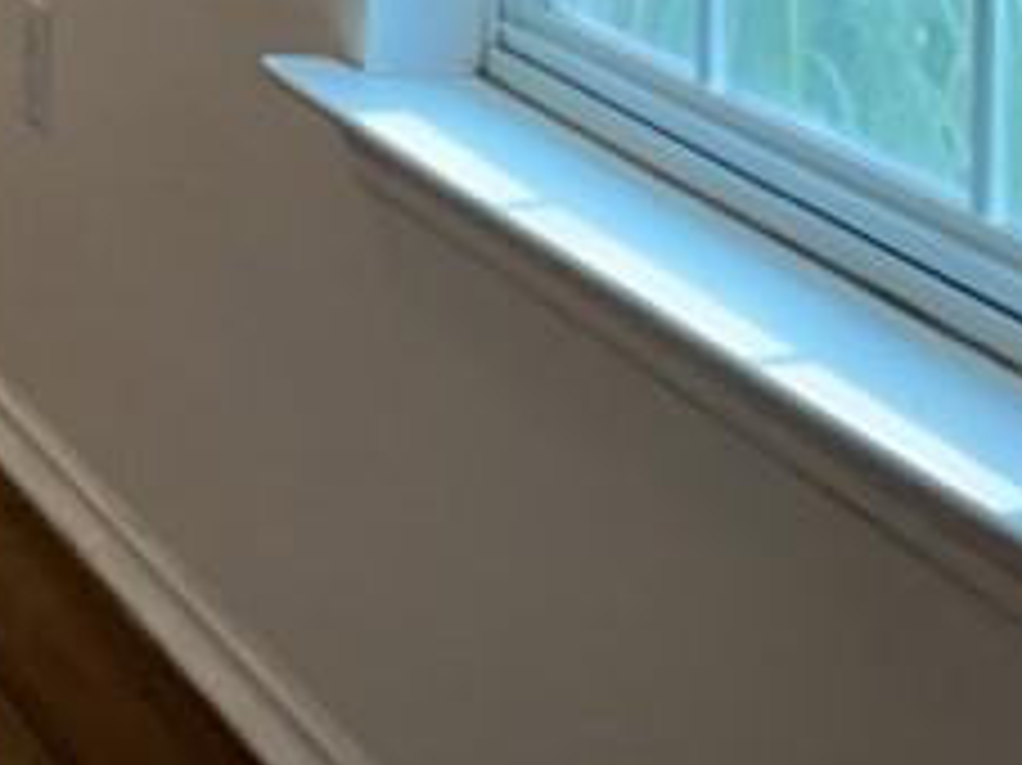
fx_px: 3600
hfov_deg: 13.8
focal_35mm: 122
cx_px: -1004
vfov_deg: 11.1
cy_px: -738
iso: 80
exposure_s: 1/100
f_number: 1.8
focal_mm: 3
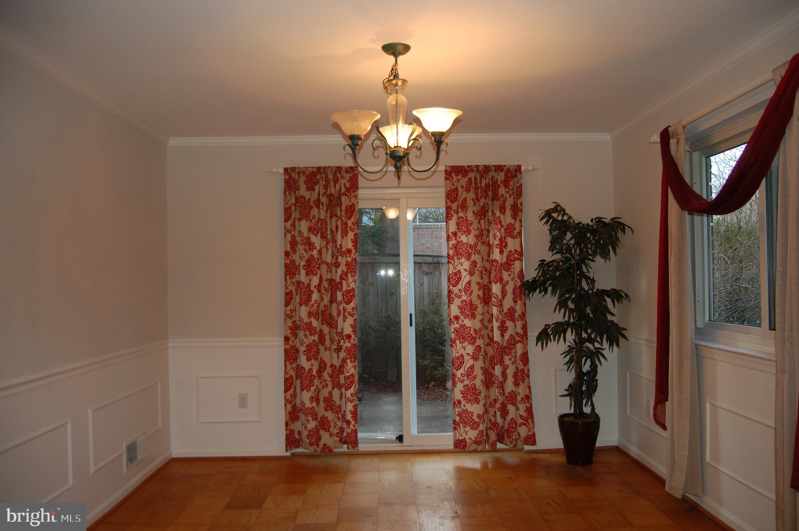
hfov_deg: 67.4
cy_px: 266
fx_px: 599
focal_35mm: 27
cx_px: 400
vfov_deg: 47.8
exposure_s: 1/60
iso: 400
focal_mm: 18
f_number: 3.5
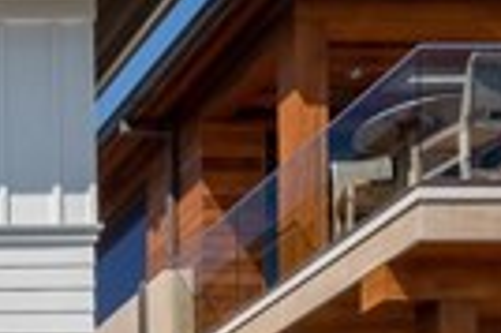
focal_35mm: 86
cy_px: 556
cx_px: -546
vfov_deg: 14.4
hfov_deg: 16.7
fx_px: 1195
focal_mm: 18
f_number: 11
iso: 200
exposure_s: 1/2500
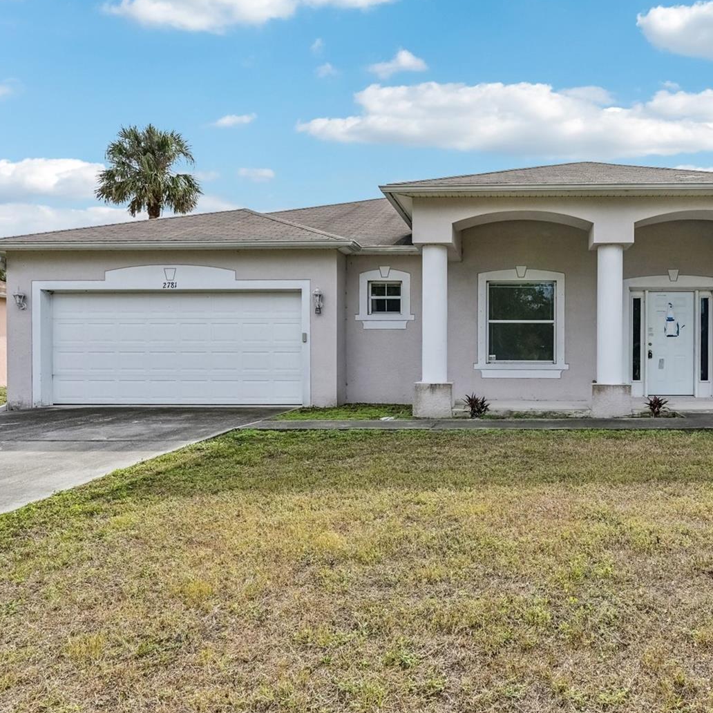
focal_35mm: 25
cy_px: 358
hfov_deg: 61.0
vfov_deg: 62.9
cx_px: 492
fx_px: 583
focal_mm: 19
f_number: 8
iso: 400
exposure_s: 1/1000
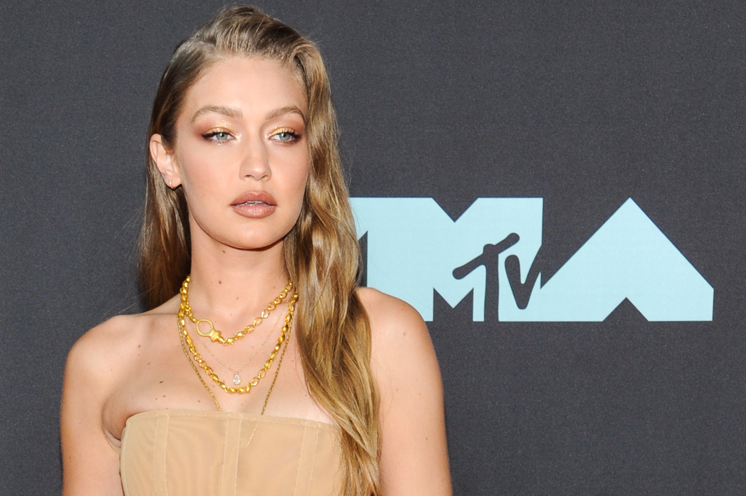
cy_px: 257
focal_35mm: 45
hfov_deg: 43.6
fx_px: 932
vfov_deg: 29.8
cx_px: 395
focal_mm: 40
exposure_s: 1/160
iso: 800
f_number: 5.6
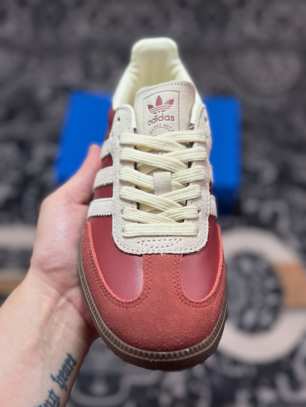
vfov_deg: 39.7
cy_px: 204
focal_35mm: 48
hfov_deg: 30.3
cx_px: 153
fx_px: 566
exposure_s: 1/1085
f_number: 1.78
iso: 80
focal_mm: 6.86
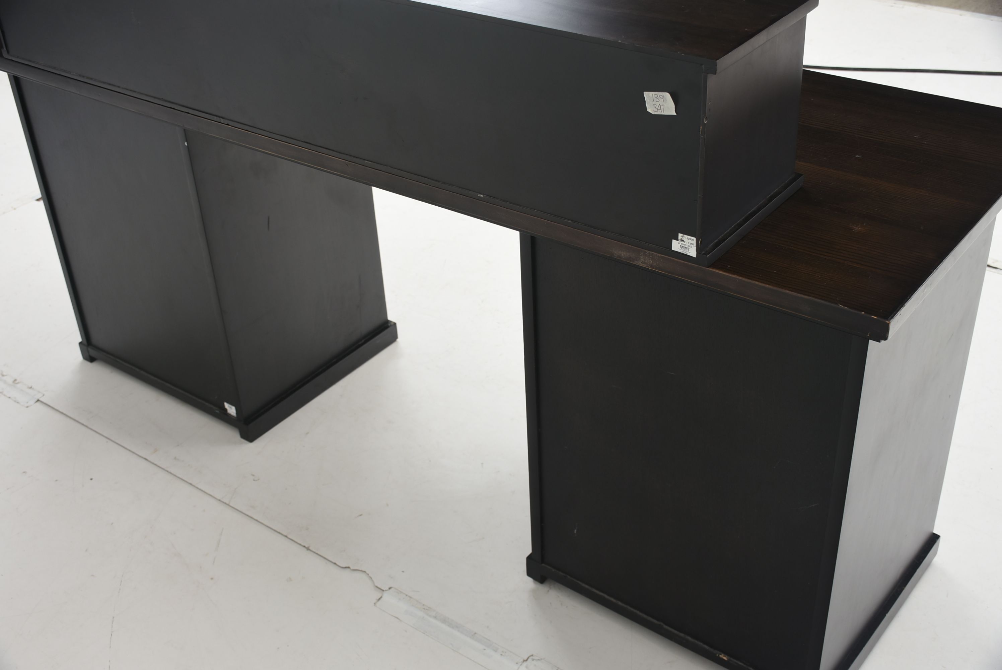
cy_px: 335
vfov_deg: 29.9
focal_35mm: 45
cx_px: 501
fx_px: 1253
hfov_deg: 43.6
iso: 160
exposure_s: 1/100
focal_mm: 30
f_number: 7.1
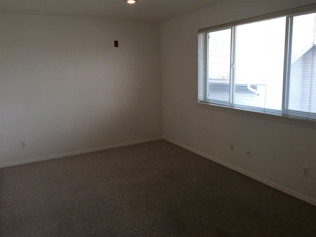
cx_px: 158
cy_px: 118
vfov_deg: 48.2
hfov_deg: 61.7
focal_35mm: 29
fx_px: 265
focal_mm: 4.15
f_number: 2.2
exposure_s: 1/120
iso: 50
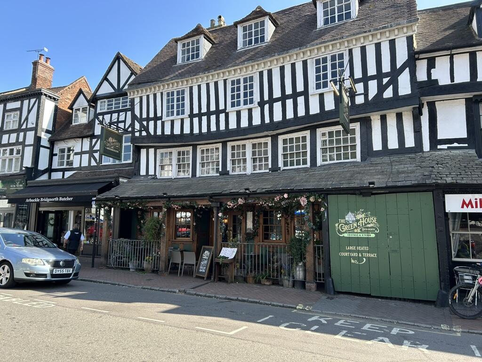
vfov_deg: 53.1
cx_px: 241
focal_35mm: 26
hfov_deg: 67.3
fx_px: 362
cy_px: 181
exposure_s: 1/846
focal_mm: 5.7
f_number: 1.5
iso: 50
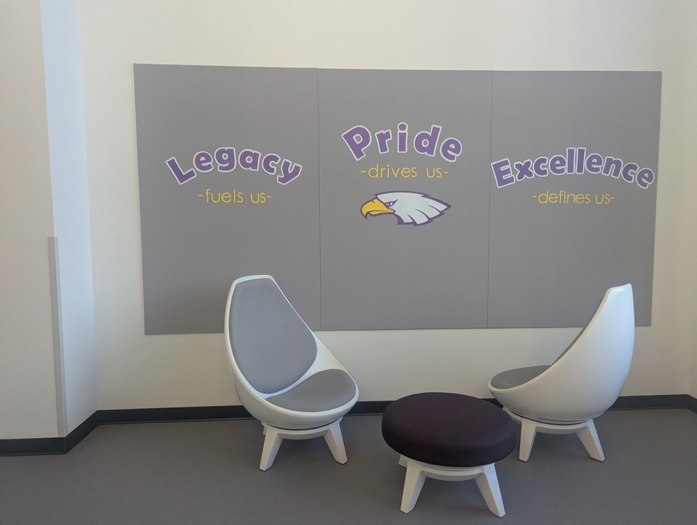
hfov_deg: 71.5
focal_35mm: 24
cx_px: 348
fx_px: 484
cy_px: 262
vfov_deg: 56.9
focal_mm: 6.81
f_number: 1.85
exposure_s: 1/316
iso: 728
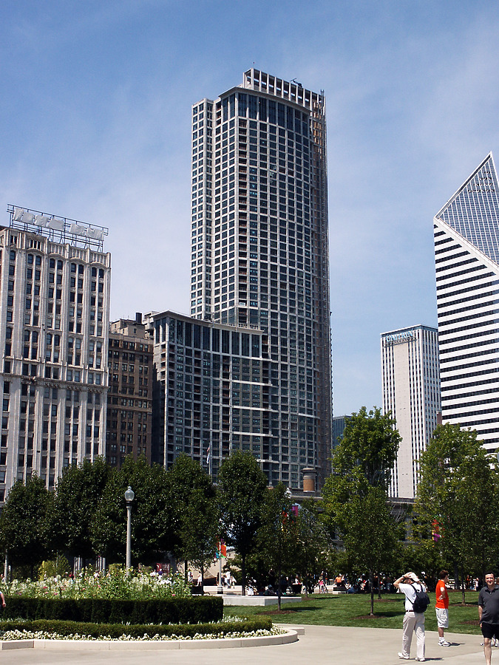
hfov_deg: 28.6
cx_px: 250
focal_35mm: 51
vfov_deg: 37.5
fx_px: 980
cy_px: 332
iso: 64
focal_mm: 10.68
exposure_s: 1/350
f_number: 8
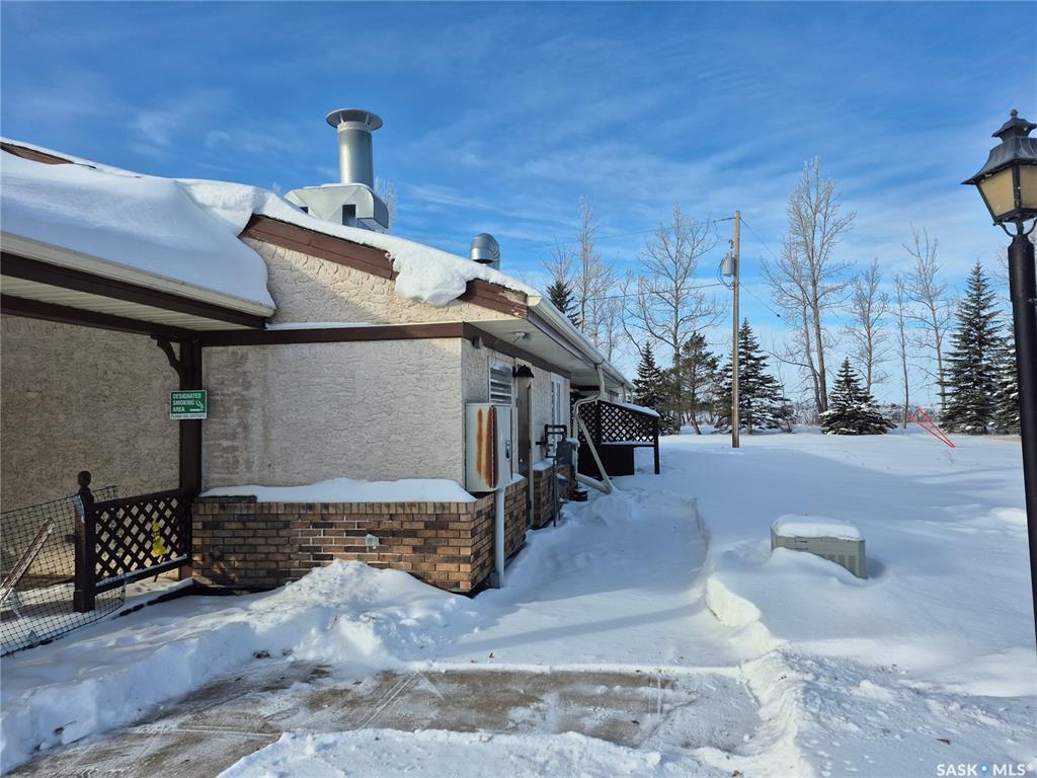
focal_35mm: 23
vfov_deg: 58.9
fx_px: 689
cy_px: 389
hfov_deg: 73.9
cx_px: 518
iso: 25
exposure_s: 1/1900
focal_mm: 5.4
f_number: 1.8
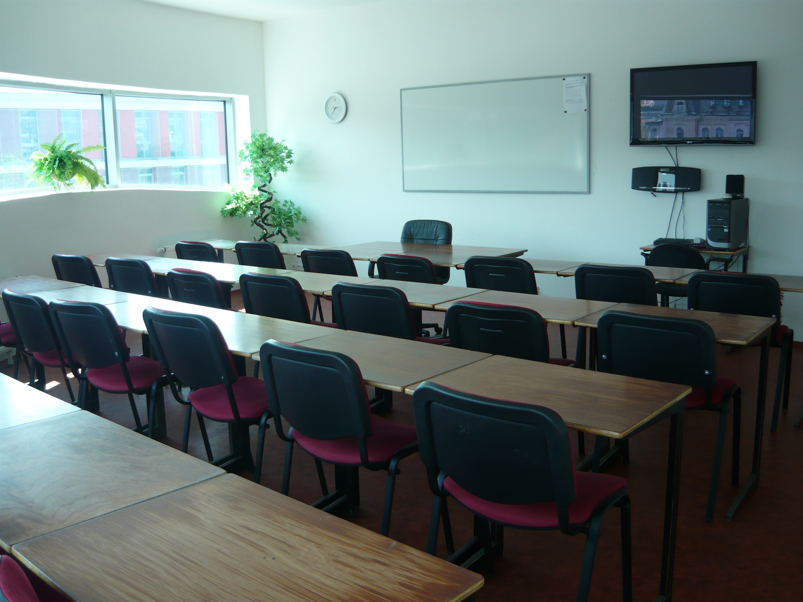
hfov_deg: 55.4
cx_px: 402
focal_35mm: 33
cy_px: 301
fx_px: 766
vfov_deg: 42.9
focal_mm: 5.5
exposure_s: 1/50
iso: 100
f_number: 2.8
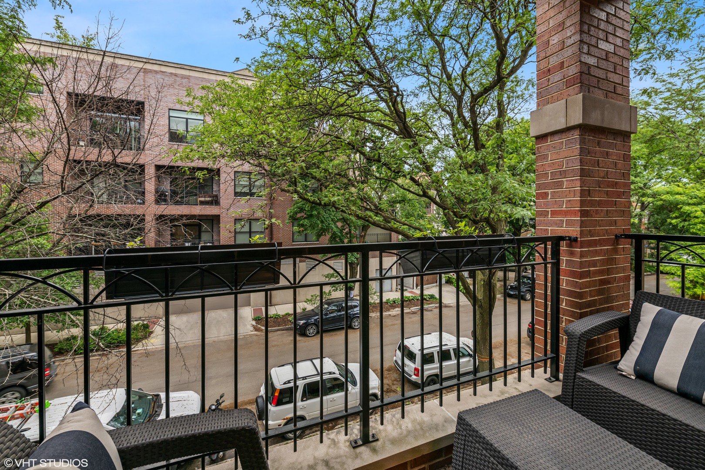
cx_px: 352
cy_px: 235
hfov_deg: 104.3
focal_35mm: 14
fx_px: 274
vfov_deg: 81.2
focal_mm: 14
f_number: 8
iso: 100
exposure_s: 1/40
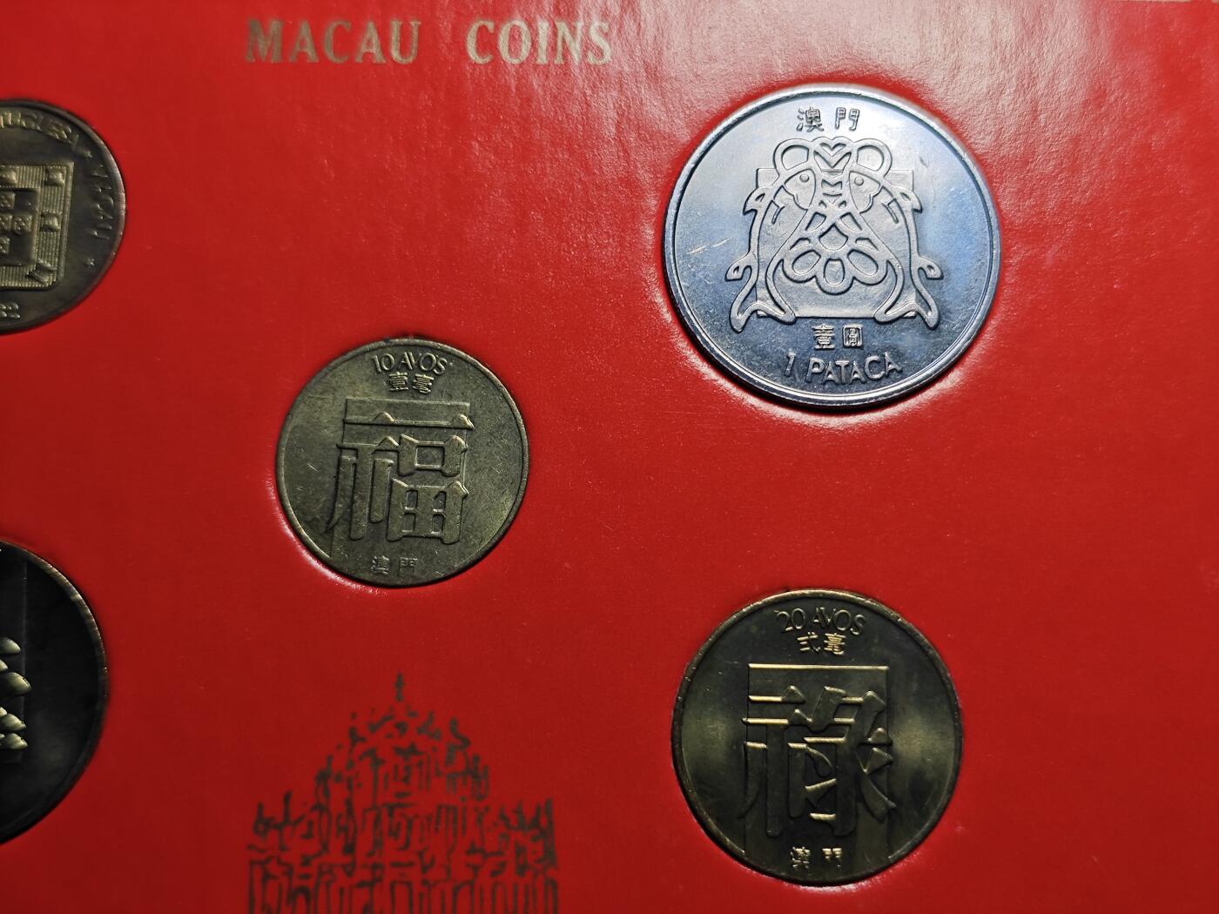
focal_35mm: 49
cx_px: 610
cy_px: 457
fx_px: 1726
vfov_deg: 29.7
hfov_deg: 38.9
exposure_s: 1/134
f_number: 1.6
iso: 50
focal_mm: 5.84
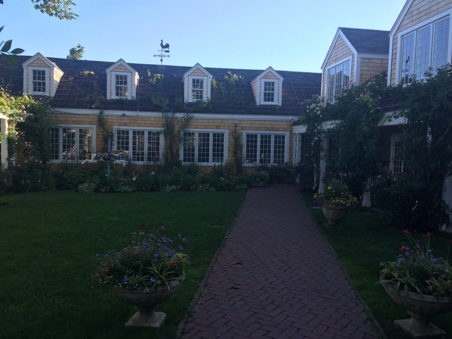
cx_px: 226
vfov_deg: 48.2
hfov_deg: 61.7
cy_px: 170
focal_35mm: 29
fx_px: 379
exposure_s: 1/465
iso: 32
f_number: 2.2
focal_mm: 4.15
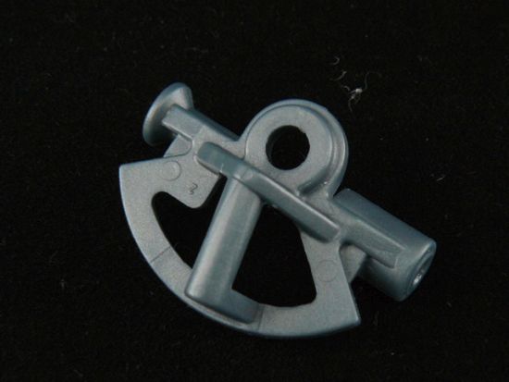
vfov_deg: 17.0
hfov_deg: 22.5
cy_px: 191
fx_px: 1280
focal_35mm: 87
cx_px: 254
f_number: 4
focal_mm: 9.6
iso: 160
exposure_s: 1/15
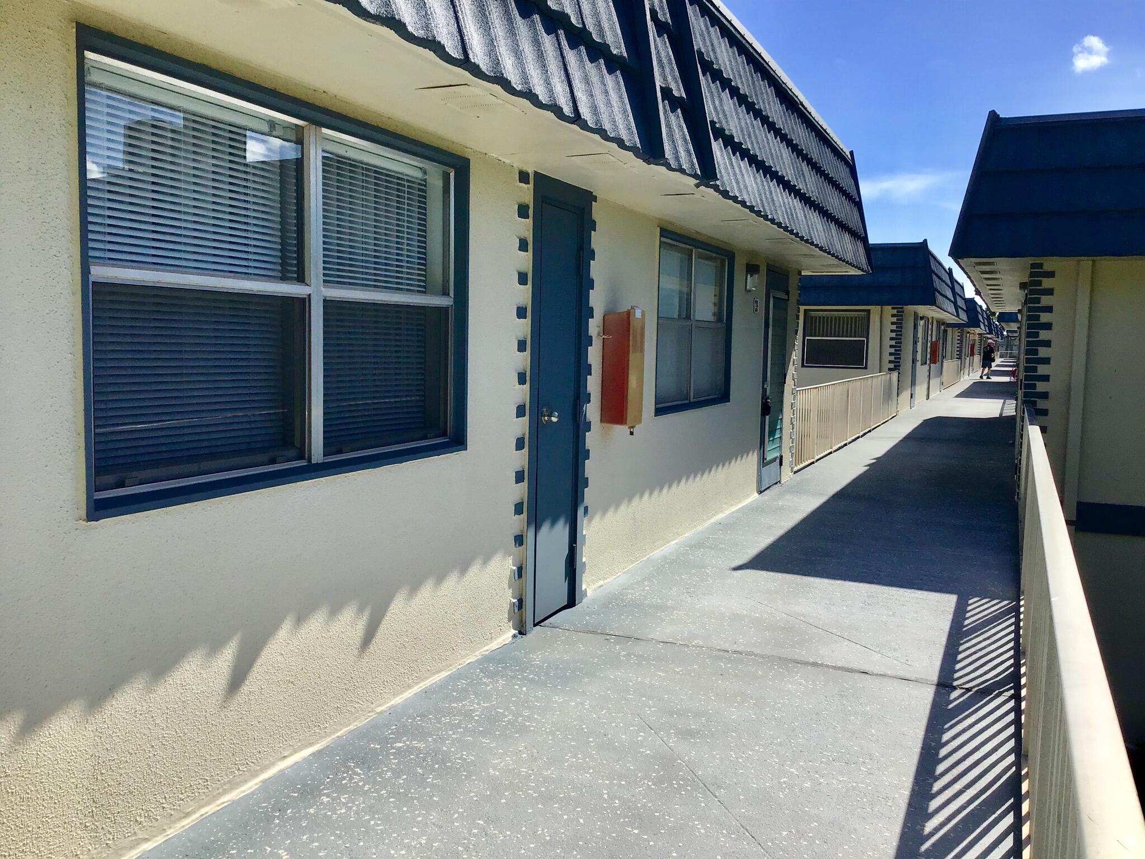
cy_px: 430
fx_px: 1025
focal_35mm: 31
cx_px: 572
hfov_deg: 58.4
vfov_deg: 45.4
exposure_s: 1/1456
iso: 25
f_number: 2.4
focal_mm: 3.3
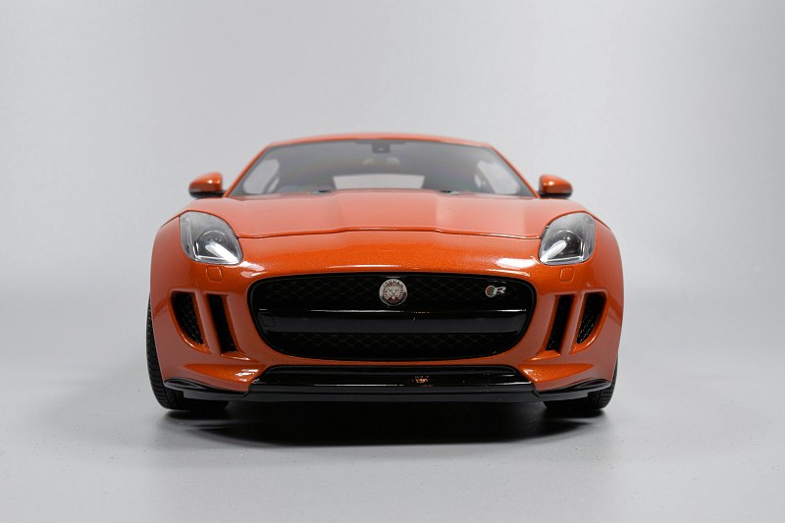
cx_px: 392
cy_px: 262
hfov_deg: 38.9
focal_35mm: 51
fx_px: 1112
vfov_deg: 26.5
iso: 100
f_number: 18
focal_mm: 34
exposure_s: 1/2.5
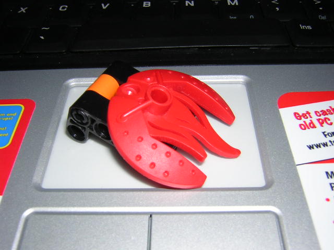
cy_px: 125
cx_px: 167
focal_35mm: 40
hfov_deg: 46.8
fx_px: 386
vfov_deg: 36.0
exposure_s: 1/60.1
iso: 100
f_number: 5.4
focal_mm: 5.2
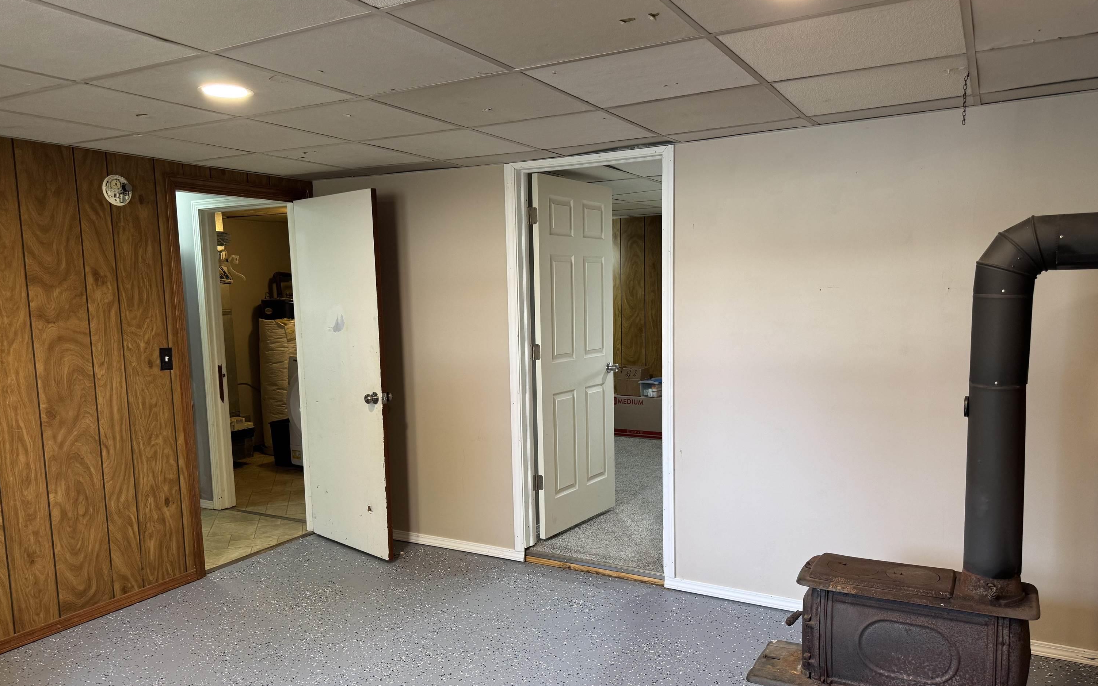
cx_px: 557
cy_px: 380
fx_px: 778
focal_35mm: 26
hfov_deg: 70.4
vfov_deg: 47.5
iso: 160
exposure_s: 1/60
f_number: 1.78
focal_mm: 6.76
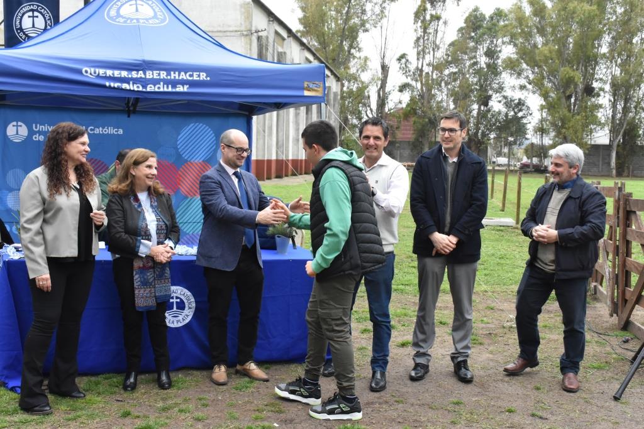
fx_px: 725
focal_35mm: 40
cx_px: 322
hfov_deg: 47.9
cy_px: 214
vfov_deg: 33.0
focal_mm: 27
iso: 2000
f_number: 9
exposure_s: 1/320
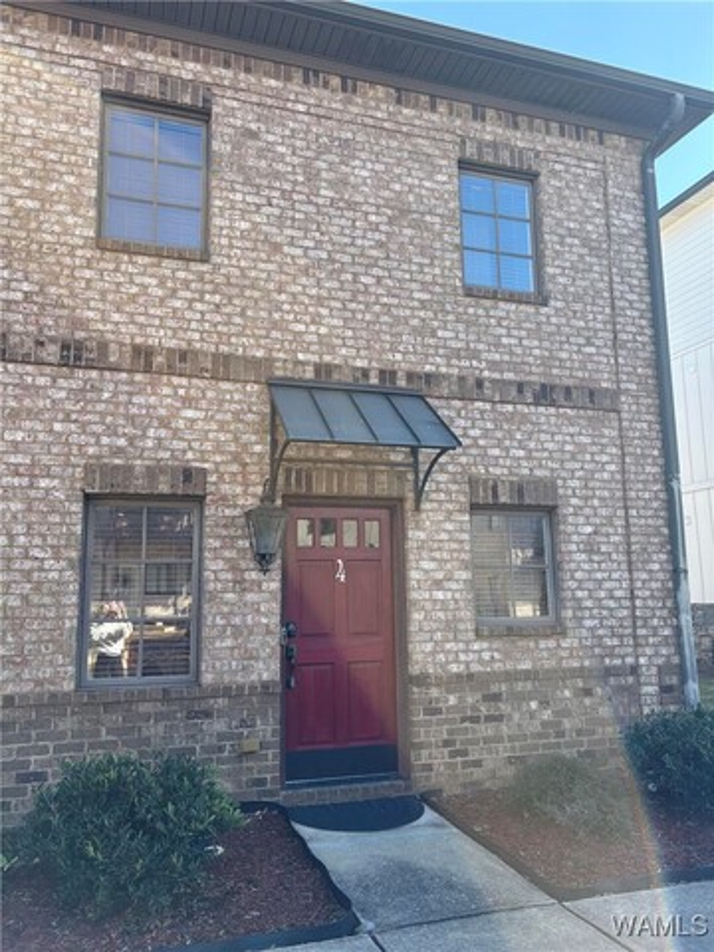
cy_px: 476
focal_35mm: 26
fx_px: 715
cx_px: 357
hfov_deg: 53.1
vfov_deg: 67.3
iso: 64
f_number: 1.6
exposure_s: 1/959
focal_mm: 5.96
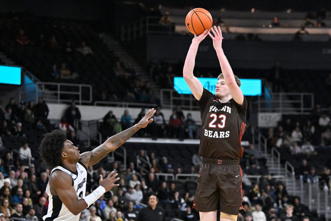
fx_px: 874
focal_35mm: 95
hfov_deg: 21.5
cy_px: 110
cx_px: 166
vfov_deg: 14.4
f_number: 3.5
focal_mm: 95
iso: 6400
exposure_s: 1/1600
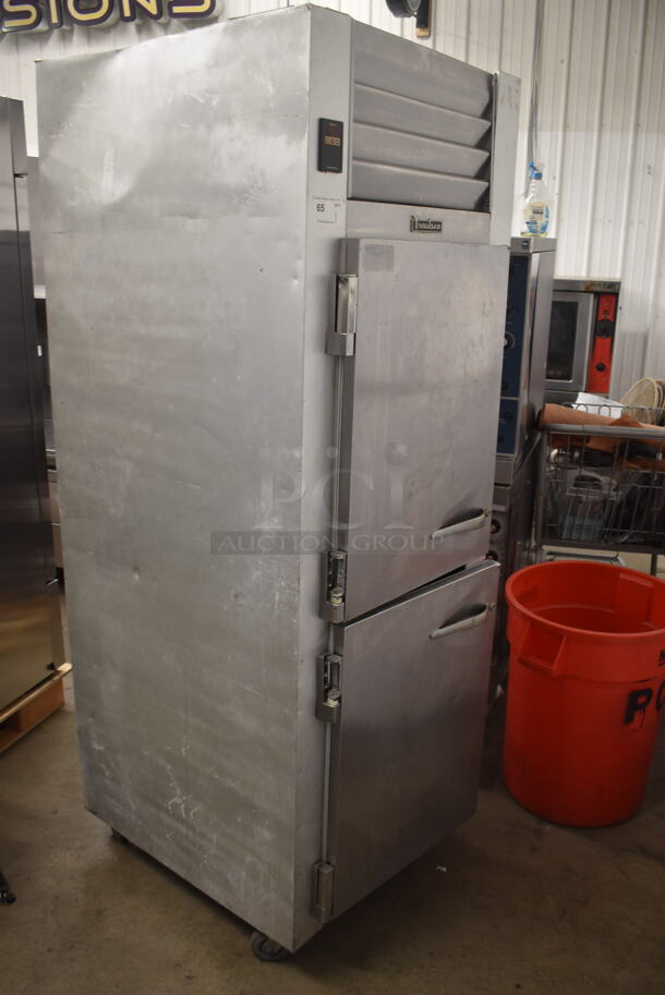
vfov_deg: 61.9
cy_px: 498
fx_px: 830
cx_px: 332
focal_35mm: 30
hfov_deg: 43.7
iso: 450
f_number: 3.5
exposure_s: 1/30
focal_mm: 20
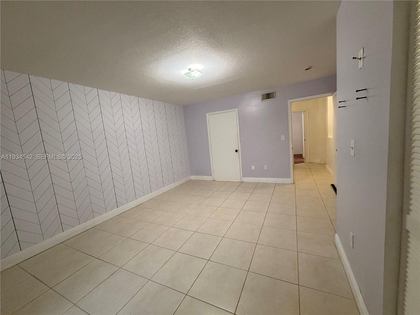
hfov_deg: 102.1
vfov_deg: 85.7
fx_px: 170
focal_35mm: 14
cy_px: 158
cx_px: 210
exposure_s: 1/60
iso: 400
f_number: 2.2
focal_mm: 2.22
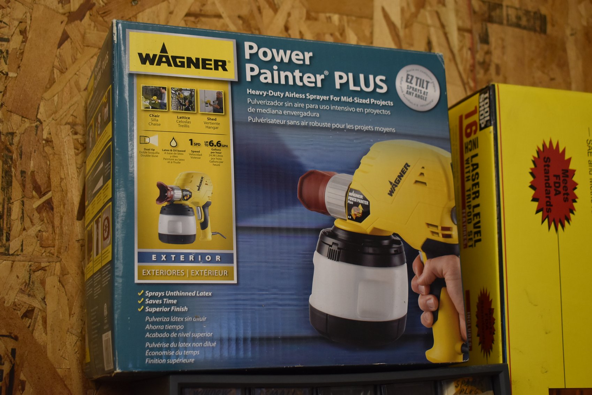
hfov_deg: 36.8
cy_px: 198
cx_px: 296
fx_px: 889
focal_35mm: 54
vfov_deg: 25.1
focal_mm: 36
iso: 900
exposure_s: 1/125
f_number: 4.8
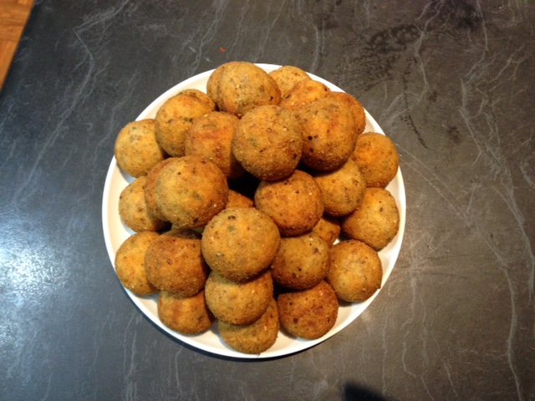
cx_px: 268
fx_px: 510
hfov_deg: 55.4
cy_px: 200
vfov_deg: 42.9
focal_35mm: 33
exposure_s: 1/20
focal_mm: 4.12
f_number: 2.4
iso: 200
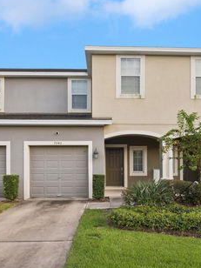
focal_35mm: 24
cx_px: 106
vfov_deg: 71.6
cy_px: 131
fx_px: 186
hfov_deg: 56.8
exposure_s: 1/250
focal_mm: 16
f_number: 8
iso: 400
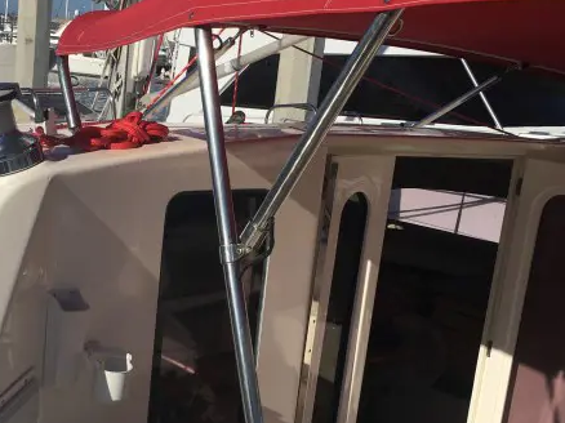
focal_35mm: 53
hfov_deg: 36.1
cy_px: 251
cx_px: 230
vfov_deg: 27.4
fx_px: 865
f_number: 2.2
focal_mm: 4.15
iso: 25
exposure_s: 1/3846
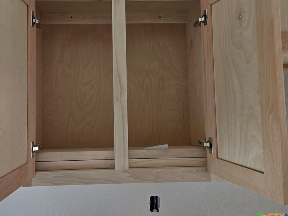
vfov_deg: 45.2
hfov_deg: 57.9
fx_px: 258
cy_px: 85
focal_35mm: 31
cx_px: 117
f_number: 1.8
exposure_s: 1/182
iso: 64
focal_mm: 5.4
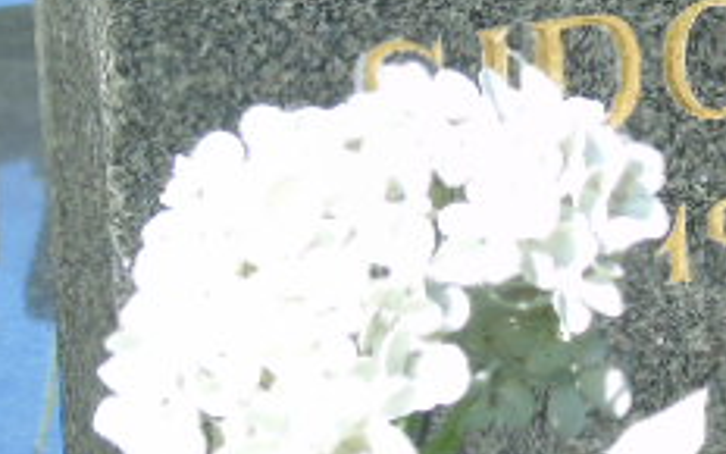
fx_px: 9359
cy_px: 6
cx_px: 886
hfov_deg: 4.4
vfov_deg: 2.8
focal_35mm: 473
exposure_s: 1/160
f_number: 4.9
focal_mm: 29
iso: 80
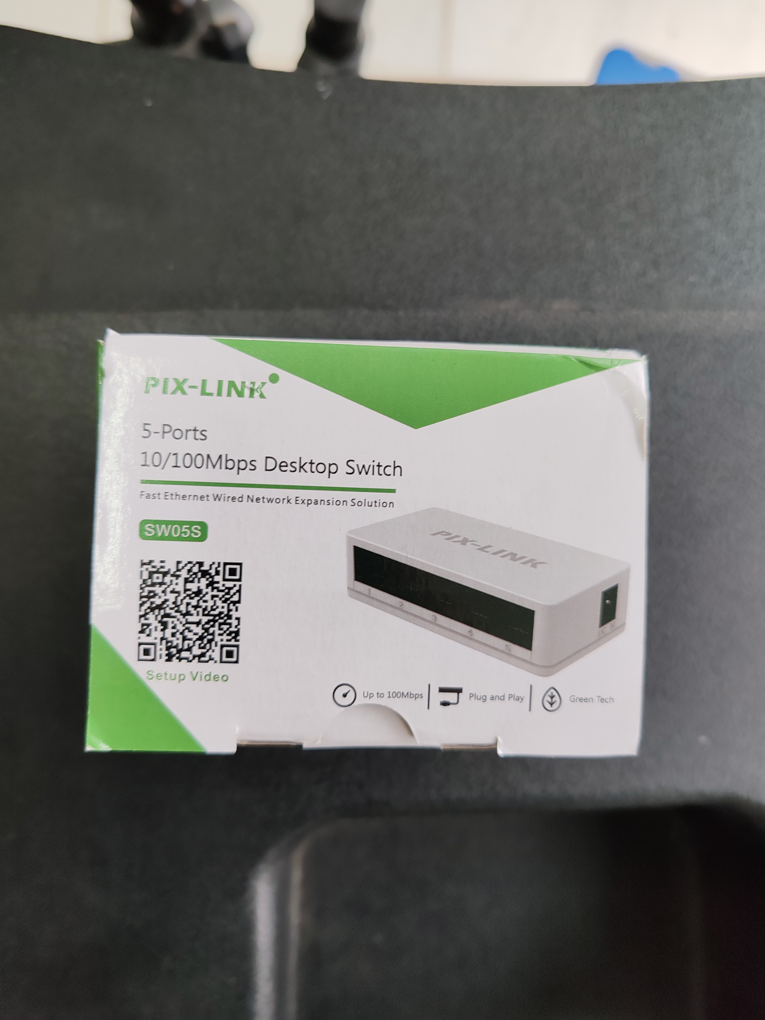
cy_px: 510
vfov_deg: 65.3
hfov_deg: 51.4
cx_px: 382
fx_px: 796
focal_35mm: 27
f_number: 1.9
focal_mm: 6.12
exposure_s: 1/100
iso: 160
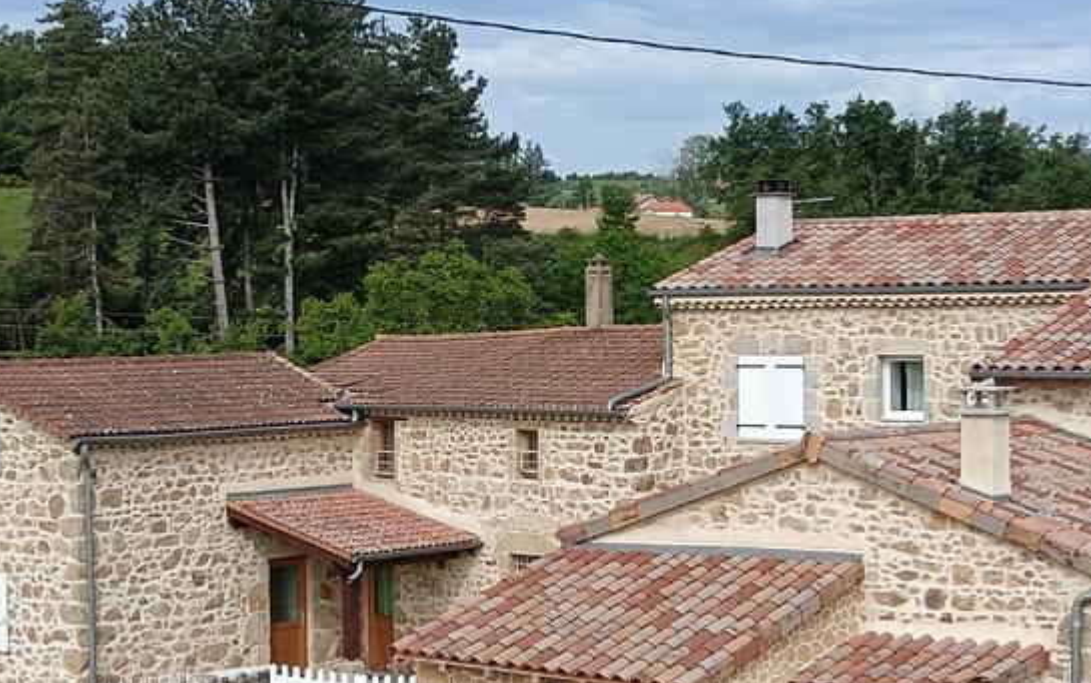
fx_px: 2498
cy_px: 429
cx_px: 641
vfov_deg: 15.5
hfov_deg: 24.6
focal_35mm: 84
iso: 100
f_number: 1.9
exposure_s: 1/711
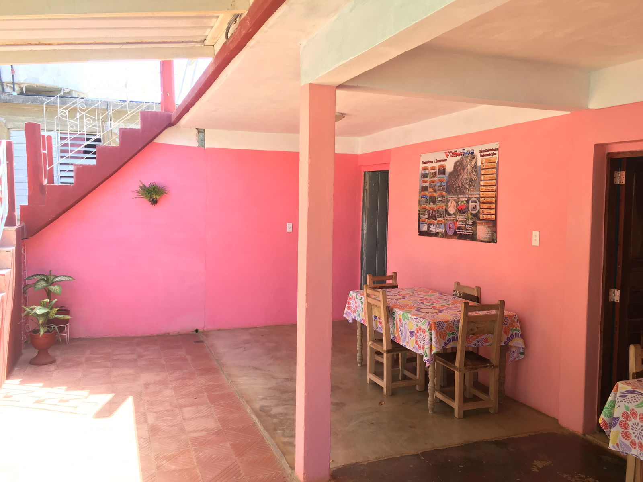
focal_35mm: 29
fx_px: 539
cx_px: 322
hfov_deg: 61.7
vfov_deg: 48.2
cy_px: 241
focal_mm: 4.15
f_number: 2.2
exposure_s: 1/120
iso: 32
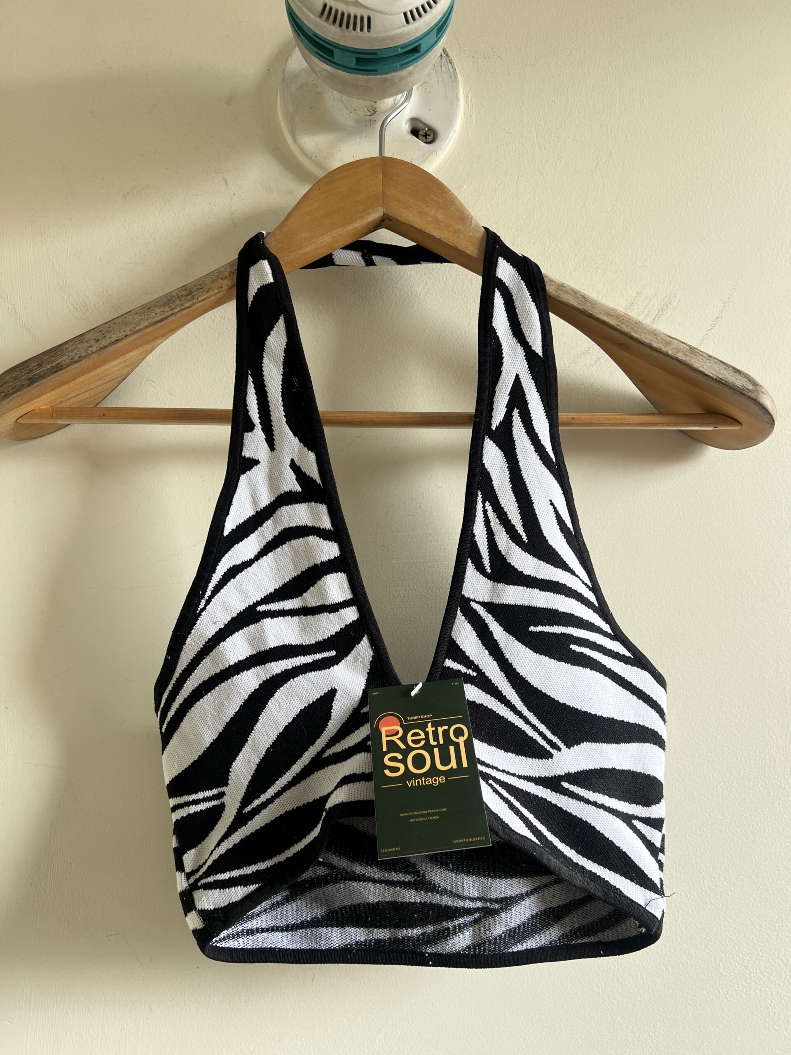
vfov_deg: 67.3
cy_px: 528
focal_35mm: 26
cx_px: 396
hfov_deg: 53.1
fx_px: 792
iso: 50
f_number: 1.5
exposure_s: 1/121
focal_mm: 5.7
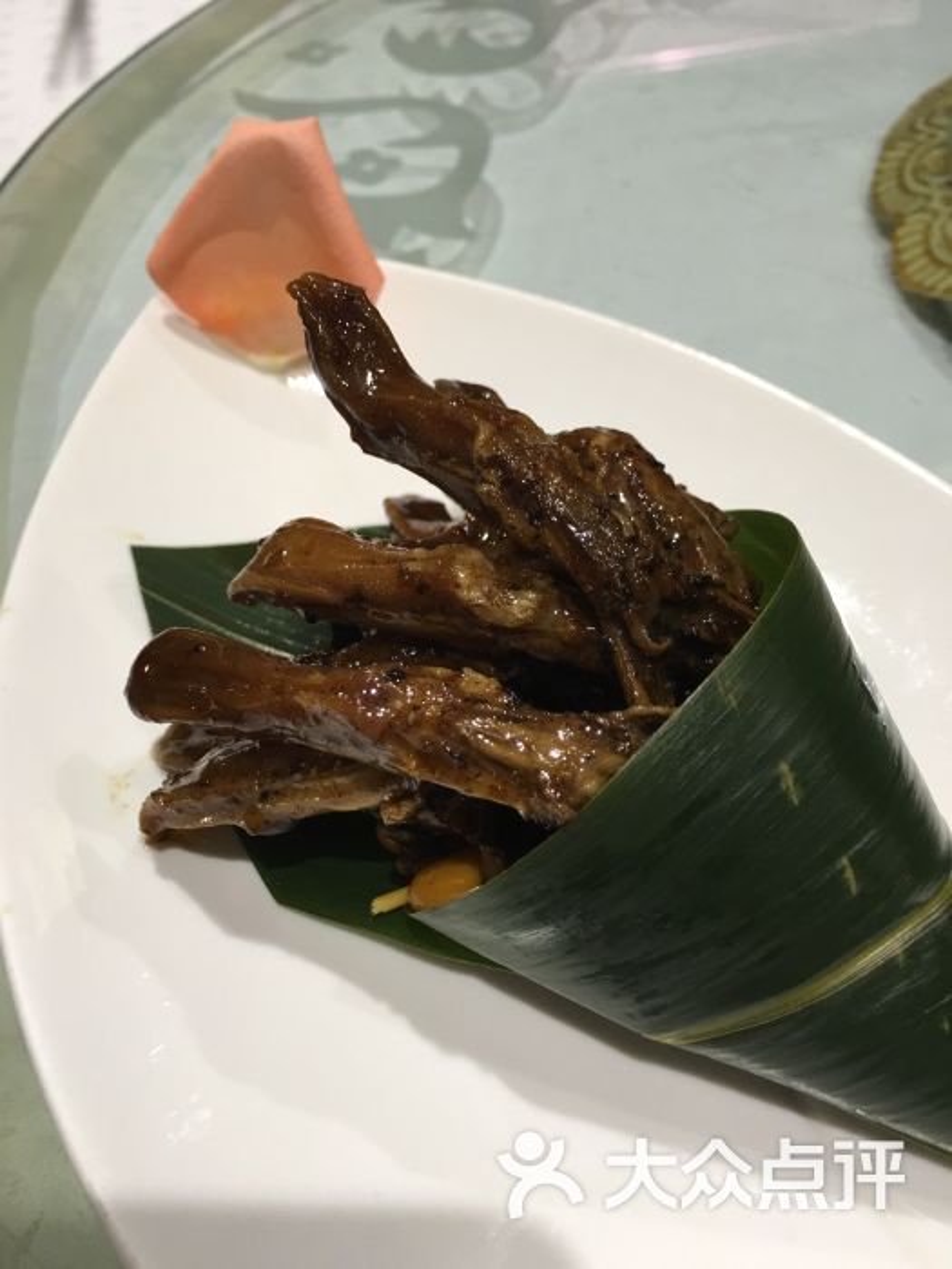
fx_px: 1063
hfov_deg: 48.2
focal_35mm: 29
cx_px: 476
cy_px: 634
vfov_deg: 61.7
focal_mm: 4.15
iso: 32
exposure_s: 1/17
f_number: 2.2
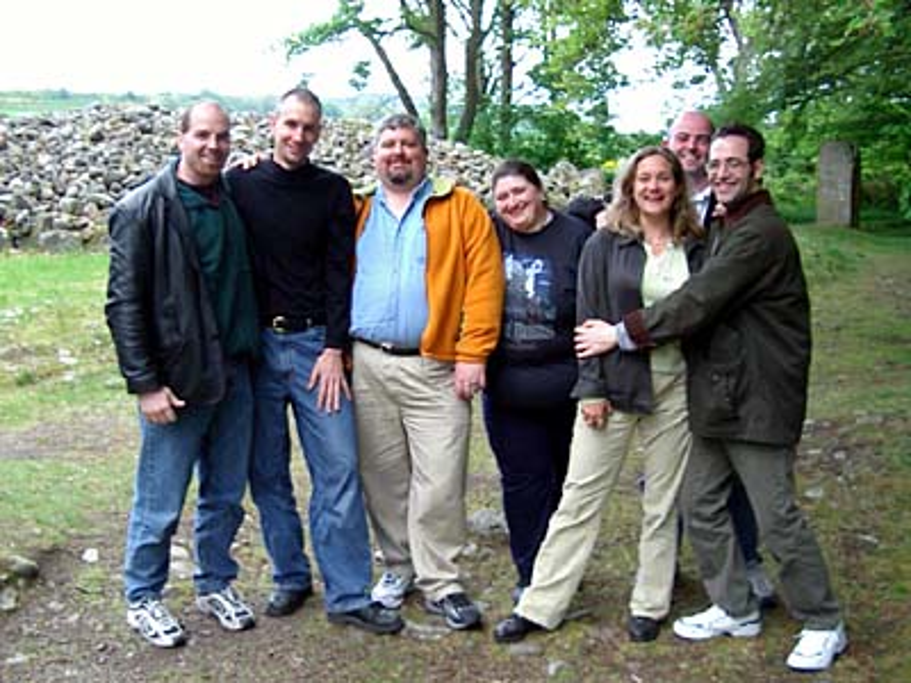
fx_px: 1000
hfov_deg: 49.0
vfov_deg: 37.7
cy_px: 342
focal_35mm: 38
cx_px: 456
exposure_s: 1/10
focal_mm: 5.8
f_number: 2.6
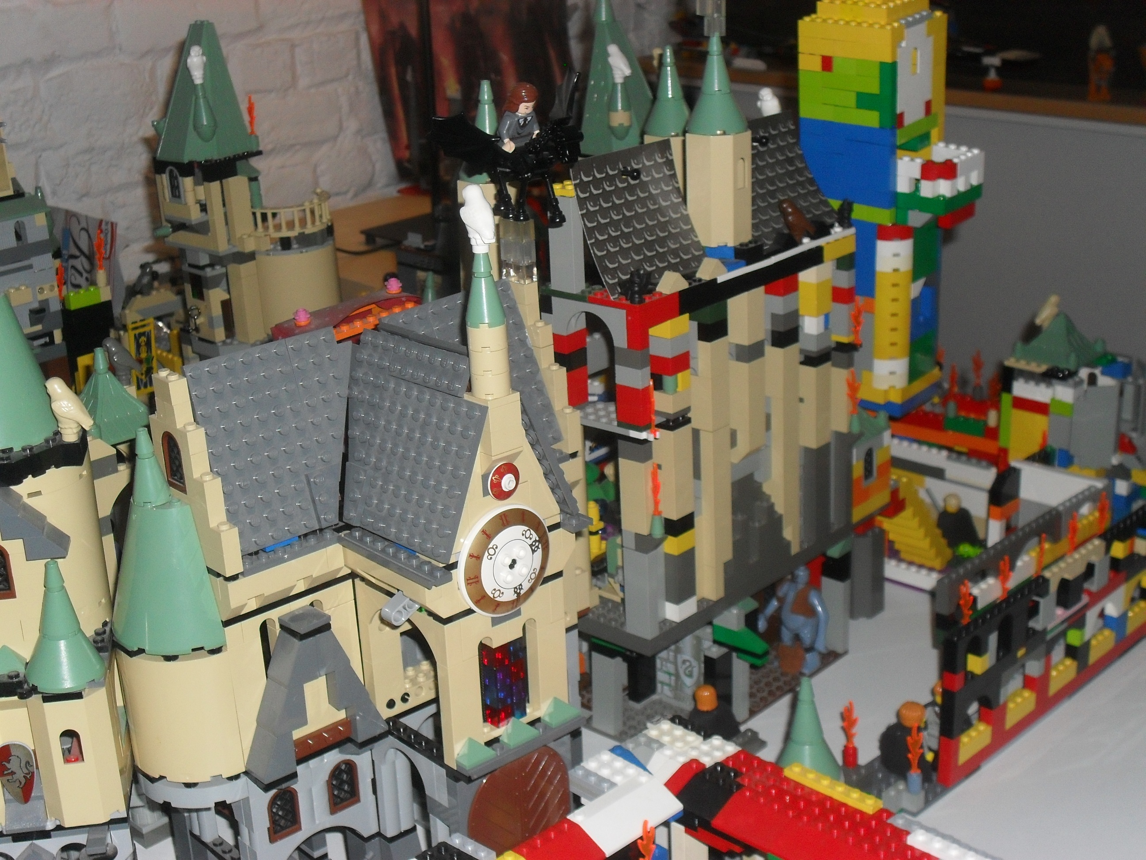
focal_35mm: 49
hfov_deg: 38.9
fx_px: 1622
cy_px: 430
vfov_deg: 29.7
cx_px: 573
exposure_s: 1/45
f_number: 3.9
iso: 200
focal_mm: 8.7
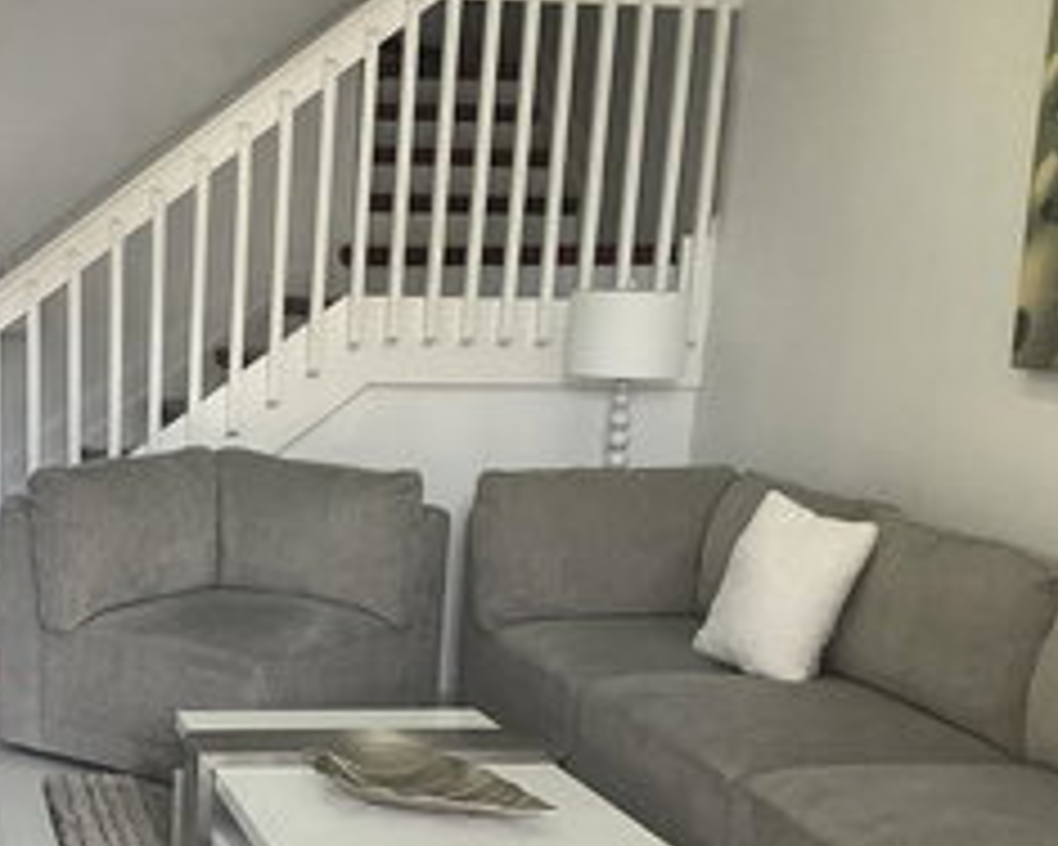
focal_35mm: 55
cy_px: 666
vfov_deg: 27.1
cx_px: 133
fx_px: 1722
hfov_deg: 32.7
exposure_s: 1/100
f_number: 2.4
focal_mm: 3.3
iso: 50
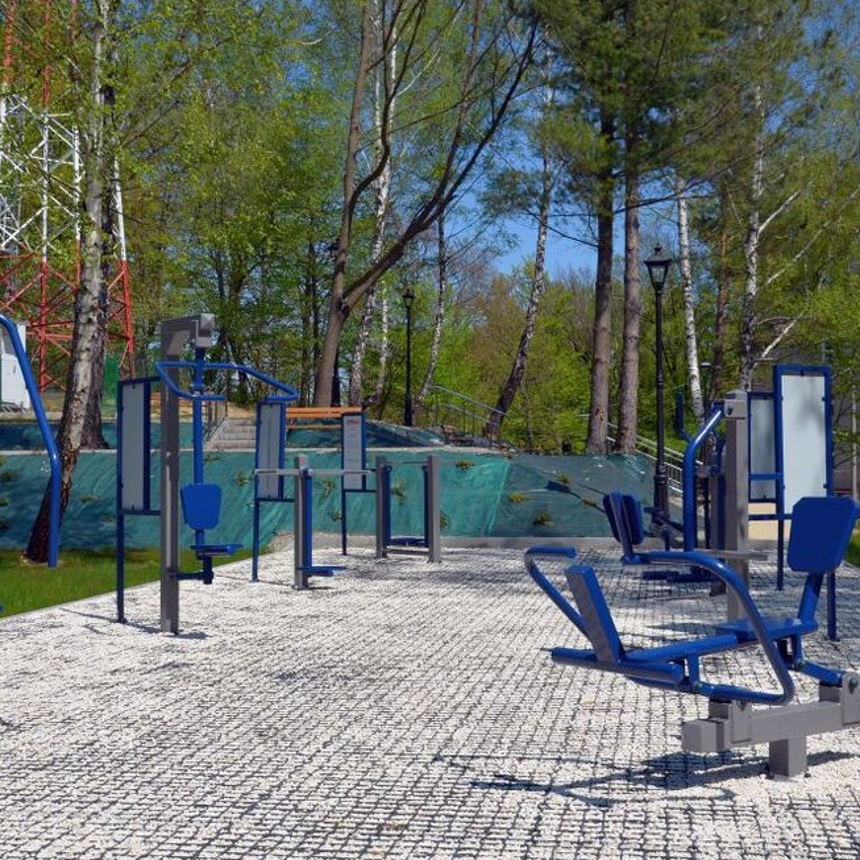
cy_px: 433
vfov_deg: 33.4
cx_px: 408
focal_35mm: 51
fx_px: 1433
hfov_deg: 33.4
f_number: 8
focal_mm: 26
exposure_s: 1/250
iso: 100
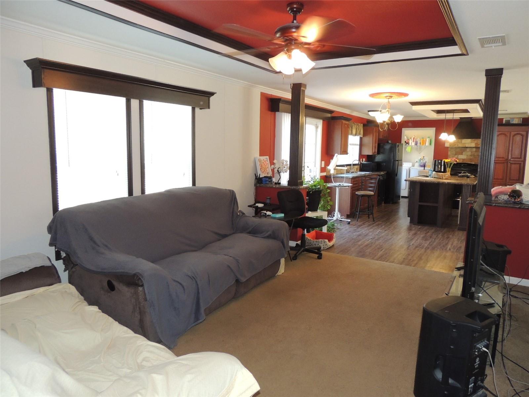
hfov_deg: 71.6
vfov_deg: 56.8
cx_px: 264
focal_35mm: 24
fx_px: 367
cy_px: 198
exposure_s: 1/40
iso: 400
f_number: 3
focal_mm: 4.3
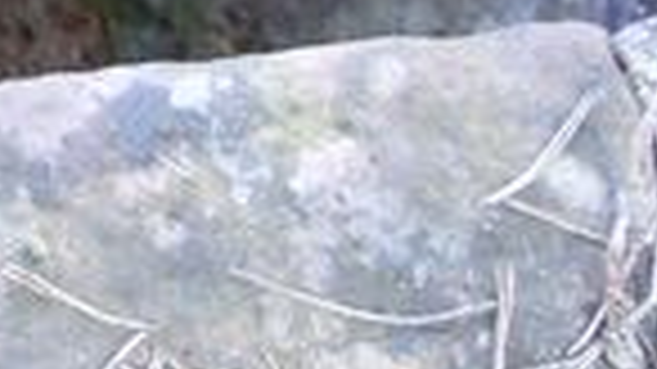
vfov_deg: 7.7
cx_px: -616
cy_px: -594
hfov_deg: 13.2
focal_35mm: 143
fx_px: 2490
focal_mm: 5.4
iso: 320
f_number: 3.5
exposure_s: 1/60
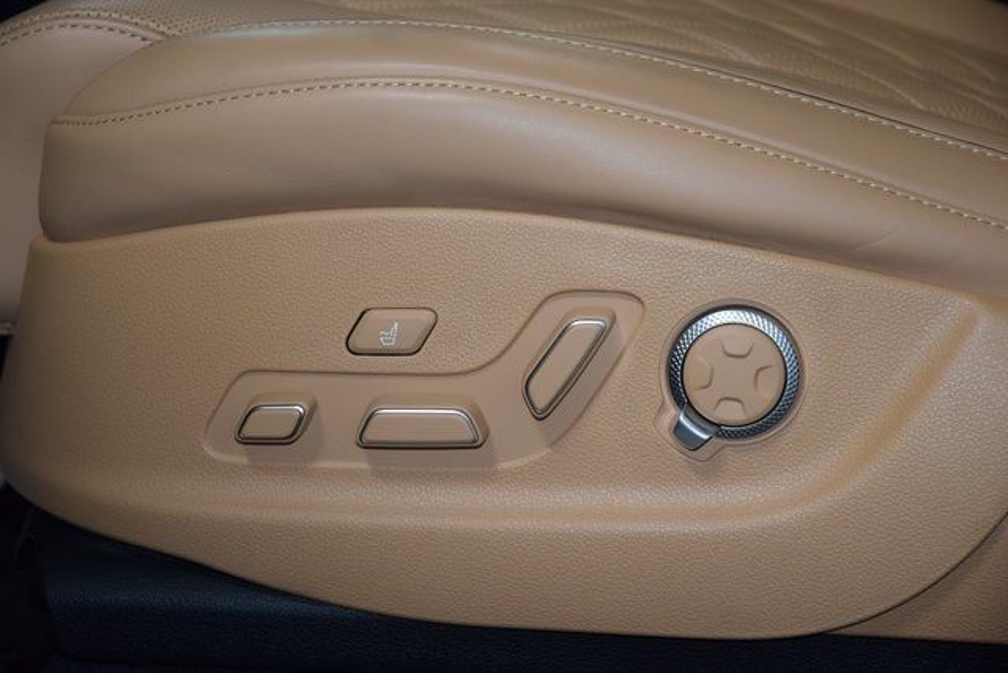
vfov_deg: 13.0
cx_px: 504
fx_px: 2940
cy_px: 336
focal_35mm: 105
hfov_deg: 19.5
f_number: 4.5
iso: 900
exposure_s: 1/60
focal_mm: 70
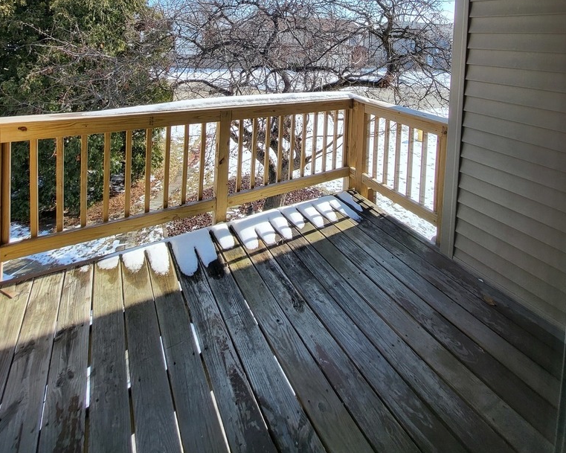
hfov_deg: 86.4
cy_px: 60
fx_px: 302
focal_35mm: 18
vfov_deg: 63.8
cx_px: 286
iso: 32
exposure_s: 1/390
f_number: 2.2
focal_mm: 1.74
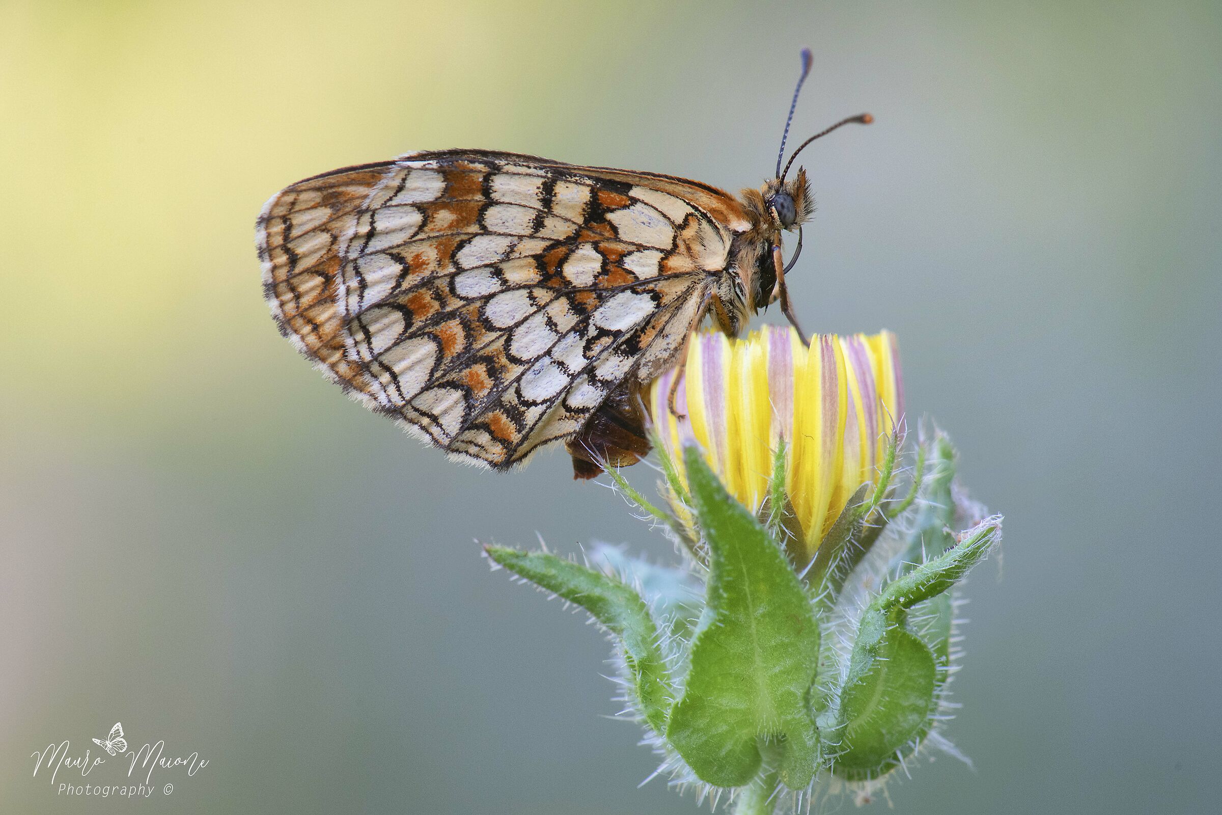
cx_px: 611
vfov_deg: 6.5
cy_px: 408
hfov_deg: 9.8
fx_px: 7128
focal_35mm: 210
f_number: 16
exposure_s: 1/50
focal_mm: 210
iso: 1250
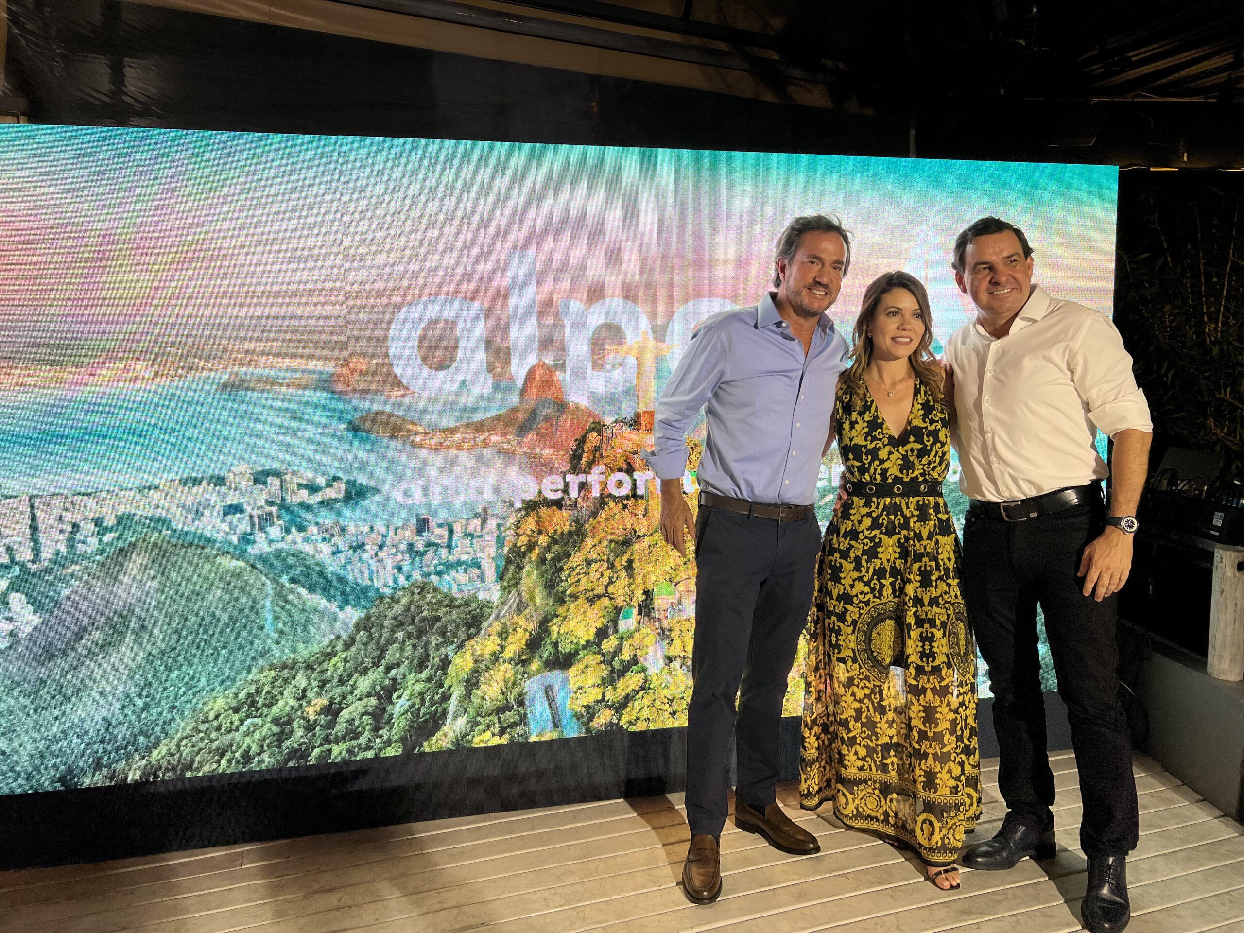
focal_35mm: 26
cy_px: 466
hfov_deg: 67.3
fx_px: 934
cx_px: 622
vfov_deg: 53.1
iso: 32
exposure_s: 1/121
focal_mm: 5.7
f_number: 1.5
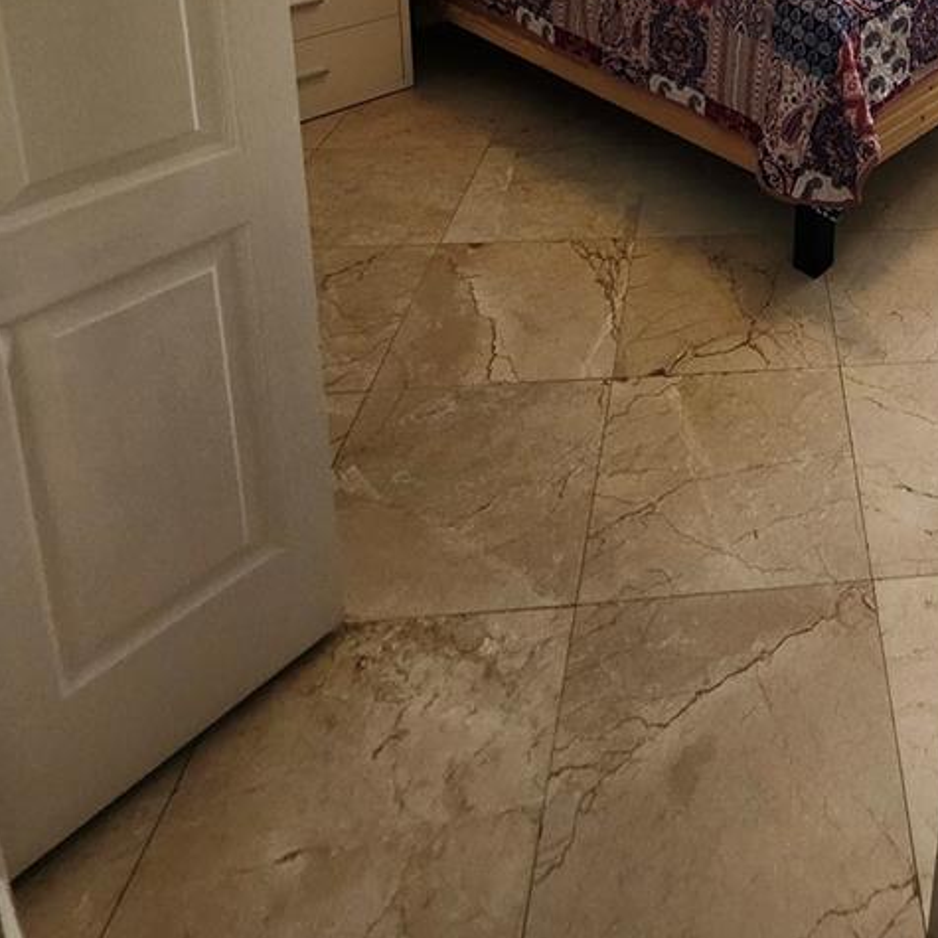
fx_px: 889
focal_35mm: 29
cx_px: 873
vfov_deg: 41.7
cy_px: -136
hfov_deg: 48.7
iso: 200
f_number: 2.2
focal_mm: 1.74
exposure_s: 1/60
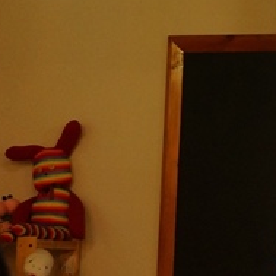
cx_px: 543
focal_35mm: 195
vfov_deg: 9.0
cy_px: 121
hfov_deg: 8.5
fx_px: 1760
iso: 500
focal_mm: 31
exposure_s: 1/60
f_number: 5
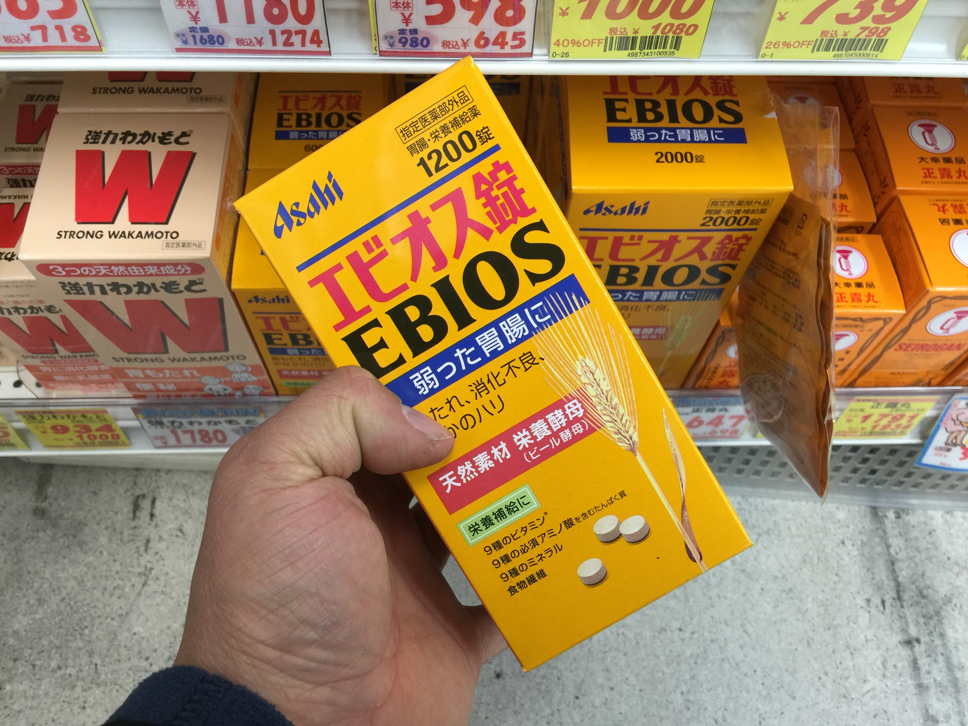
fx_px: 811
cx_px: 484
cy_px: 363
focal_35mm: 29
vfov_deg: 48.2
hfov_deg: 61.7
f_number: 2.2
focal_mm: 4.15
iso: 50
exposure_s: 1/30
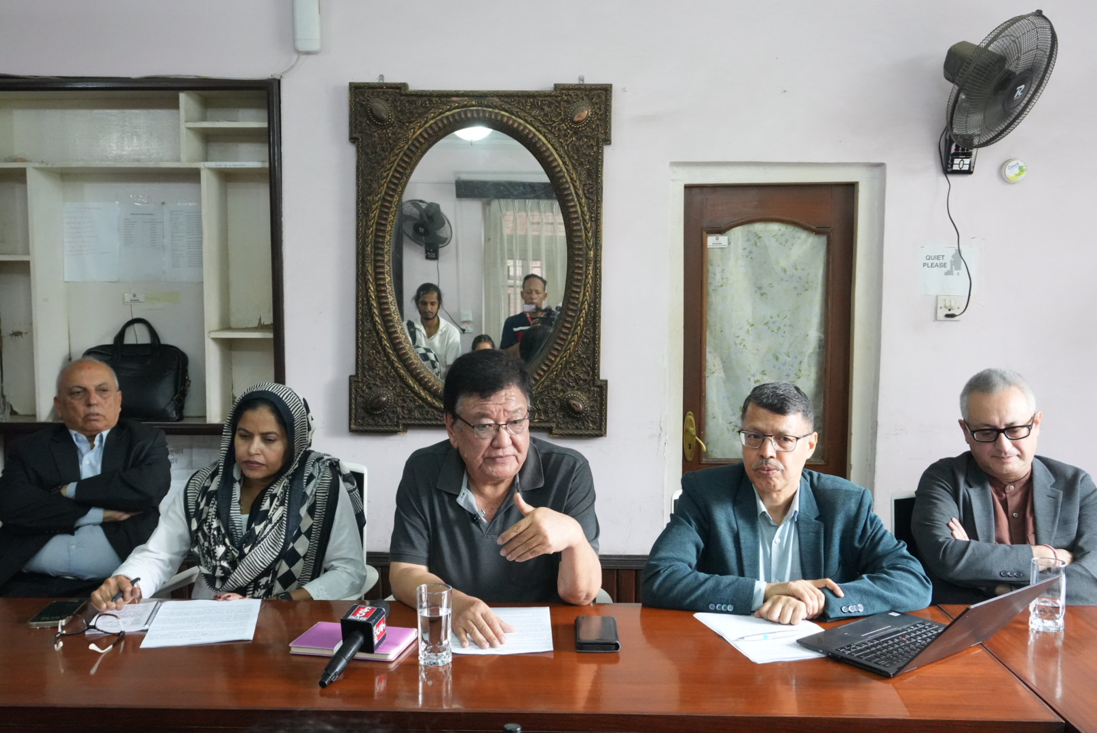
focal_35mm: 34
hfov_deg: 55.1
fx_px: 1052
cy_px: 366
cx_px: 548
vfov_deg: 38.4
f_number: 5.6
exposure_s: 1/60
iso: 4000
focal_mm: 23
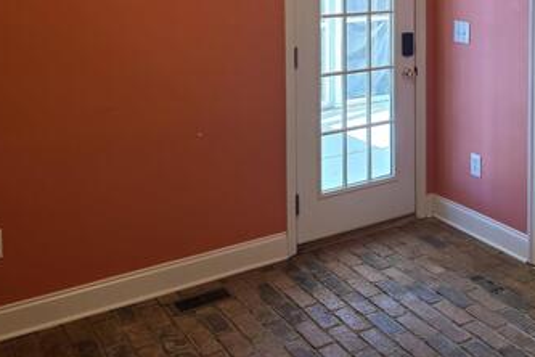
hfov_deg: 42.1
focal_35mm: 46
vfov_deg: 27.5
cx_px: 363
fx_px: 684
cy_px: -2
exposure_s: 1/120
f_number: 1.7
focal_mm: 6.3
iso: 125
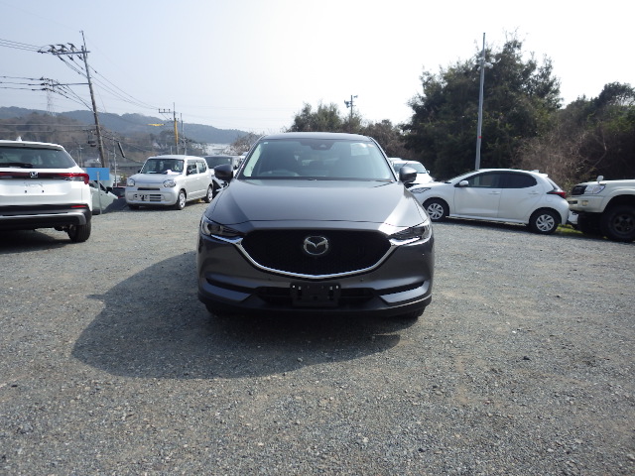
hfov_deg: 69.4
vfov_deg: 54.9
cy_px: 238
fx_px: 459
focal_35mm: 25
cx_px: 318
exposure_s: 1/200
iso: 125
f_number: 7.9
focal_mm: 4.5
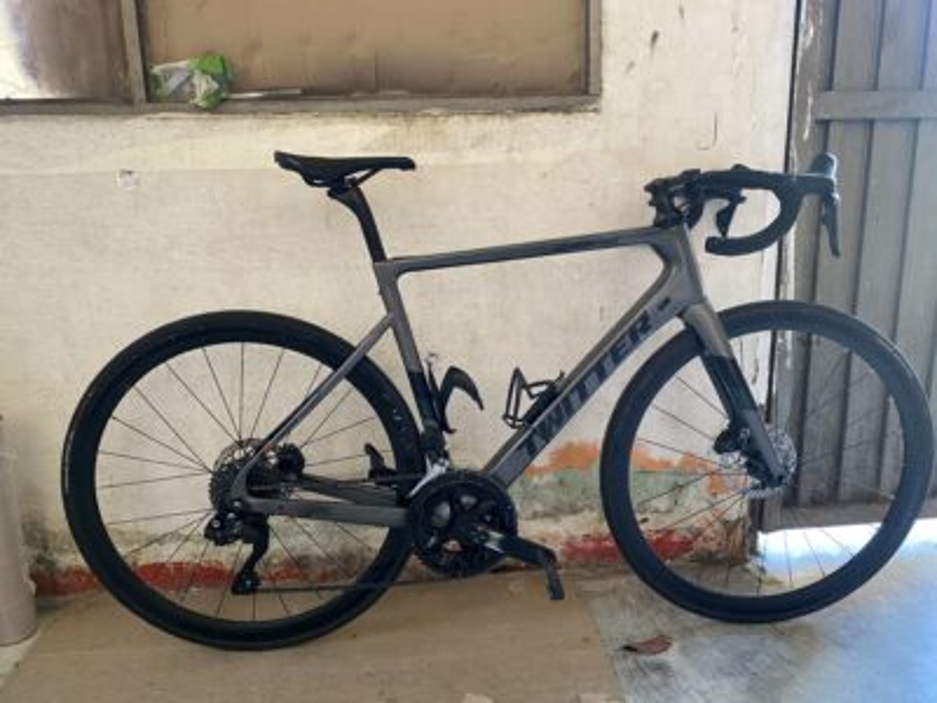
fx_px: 704
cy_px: 352
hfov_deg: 67.3
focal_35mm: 26
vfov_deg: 53.1
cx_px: 468
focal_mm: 4.25
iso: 320
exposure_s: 1/60
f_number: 1.8
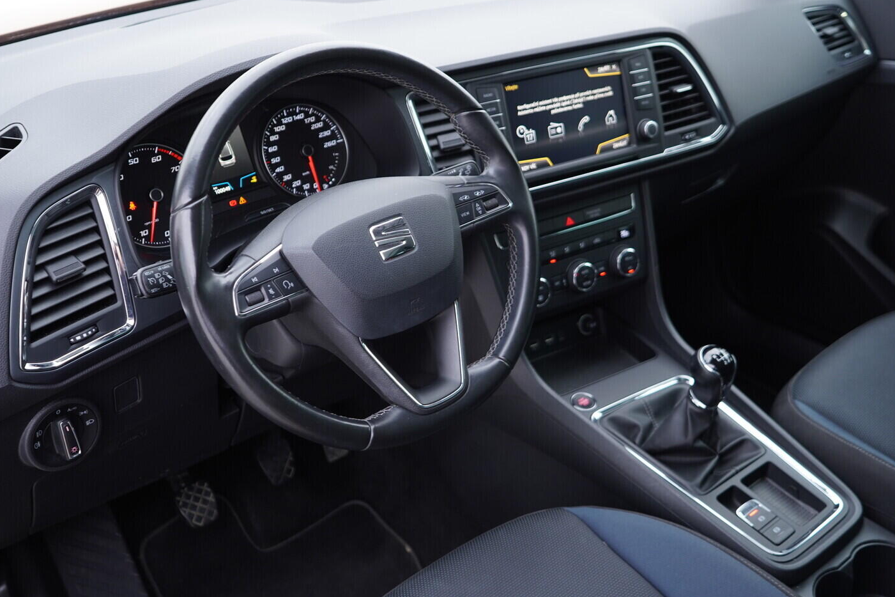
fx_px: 920
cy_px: 292
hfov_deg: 51.9
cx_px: 444
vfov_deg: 35.9
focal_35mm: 37
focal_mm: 24
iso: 250
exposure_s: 1/40
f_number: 2.8
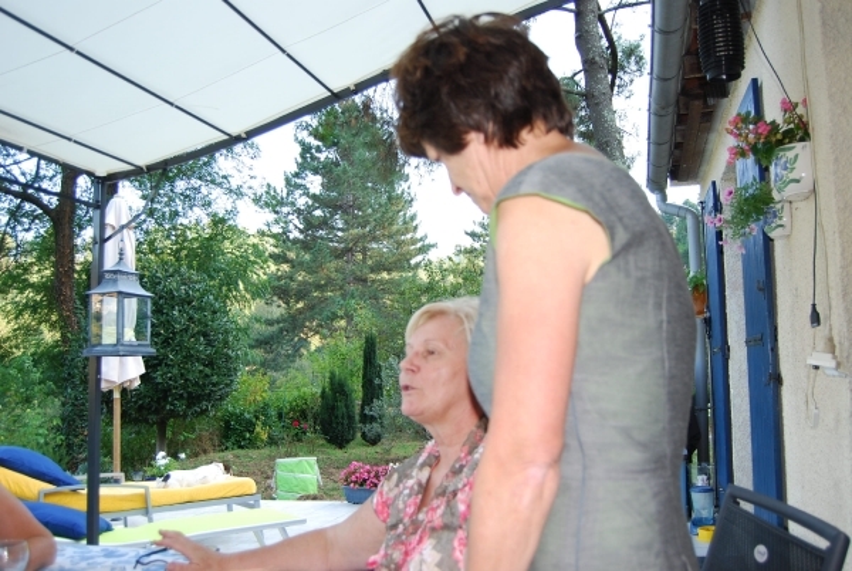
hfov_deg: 61.9
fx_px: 711
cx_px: 426
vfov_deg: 43.7
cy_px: 286
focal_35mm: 30
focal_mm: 20
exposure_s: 1/100
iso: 200
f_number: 3.8
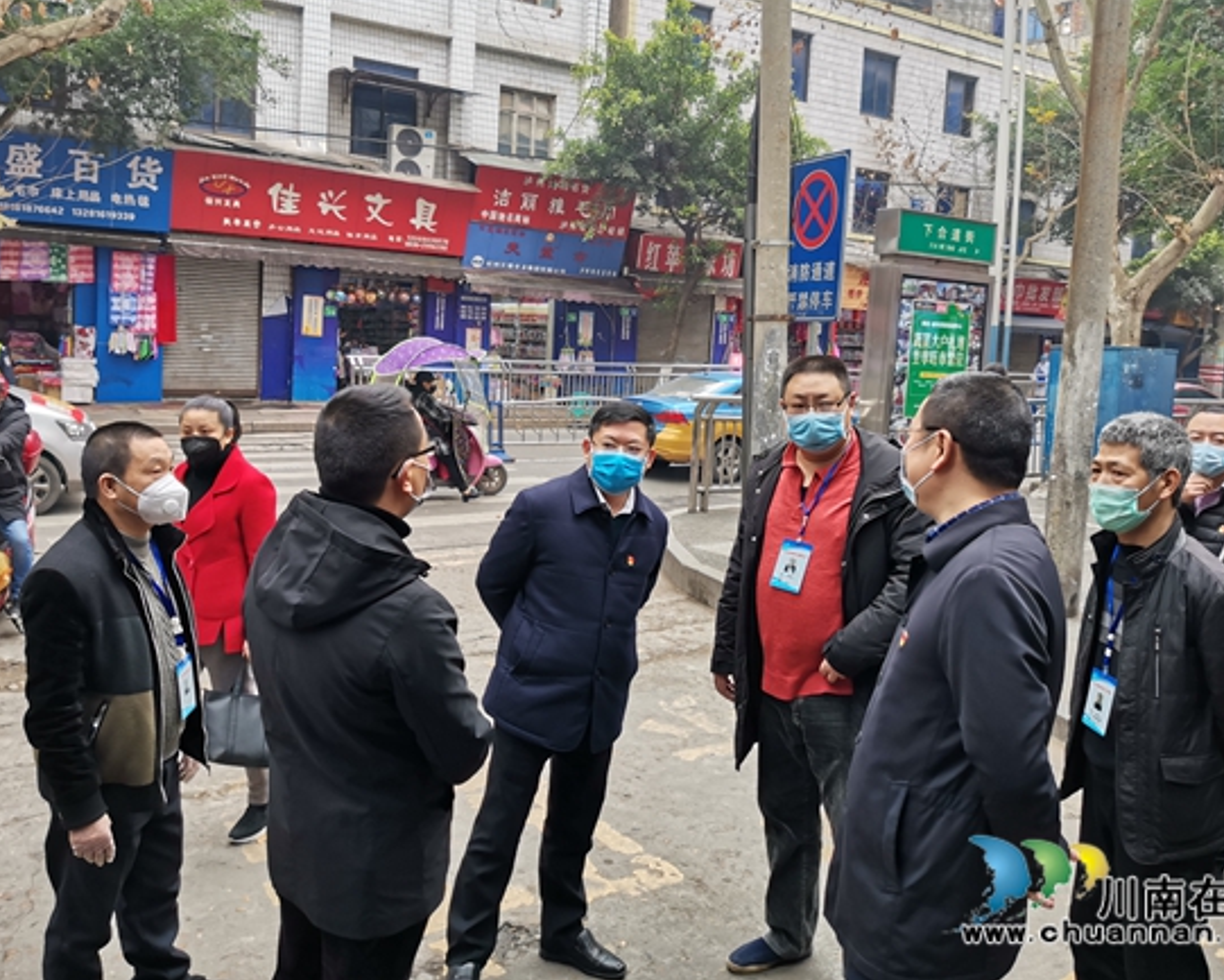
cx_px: 615
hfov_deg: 58.8
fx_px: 1087
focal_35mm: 30
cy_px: 446
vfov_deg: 48.5
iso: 50
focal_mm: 4.66
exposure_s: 1/286
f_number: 1.4
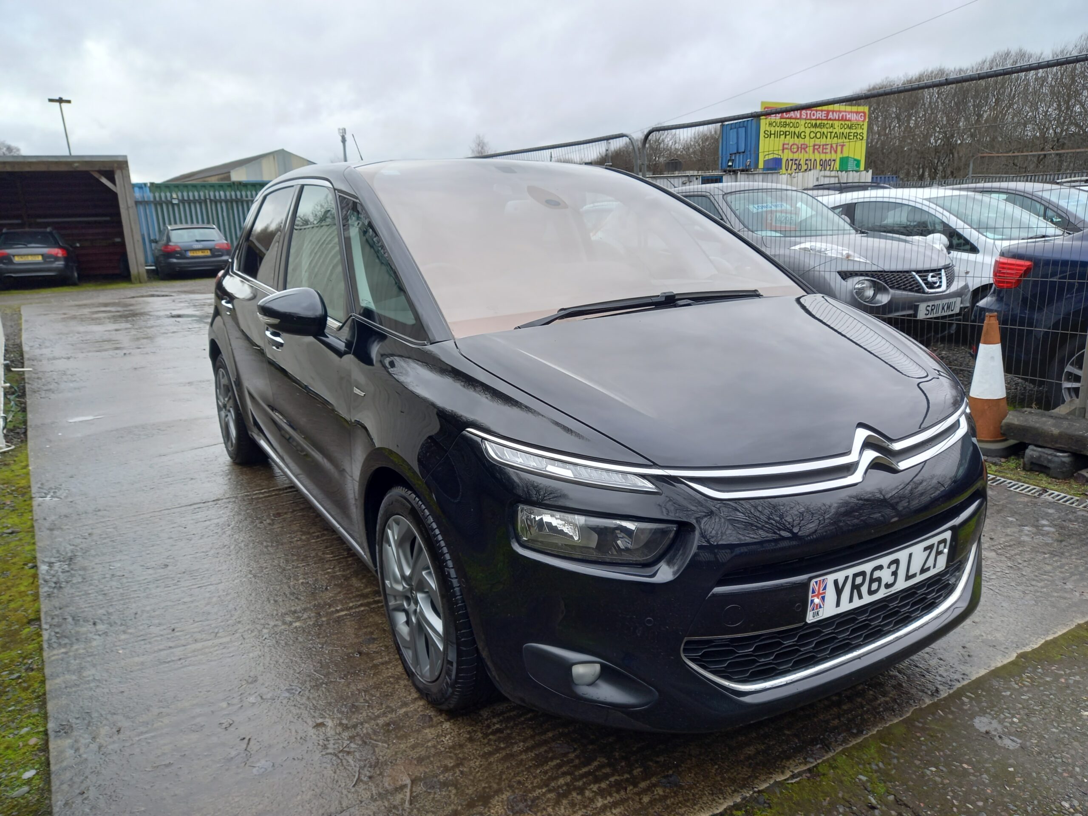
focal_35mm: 25
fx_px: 786
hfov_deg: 69.4
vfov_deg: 54.9
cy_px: 408
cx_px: 544
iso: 25
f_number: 2
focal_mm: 4.6
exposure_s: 1/60
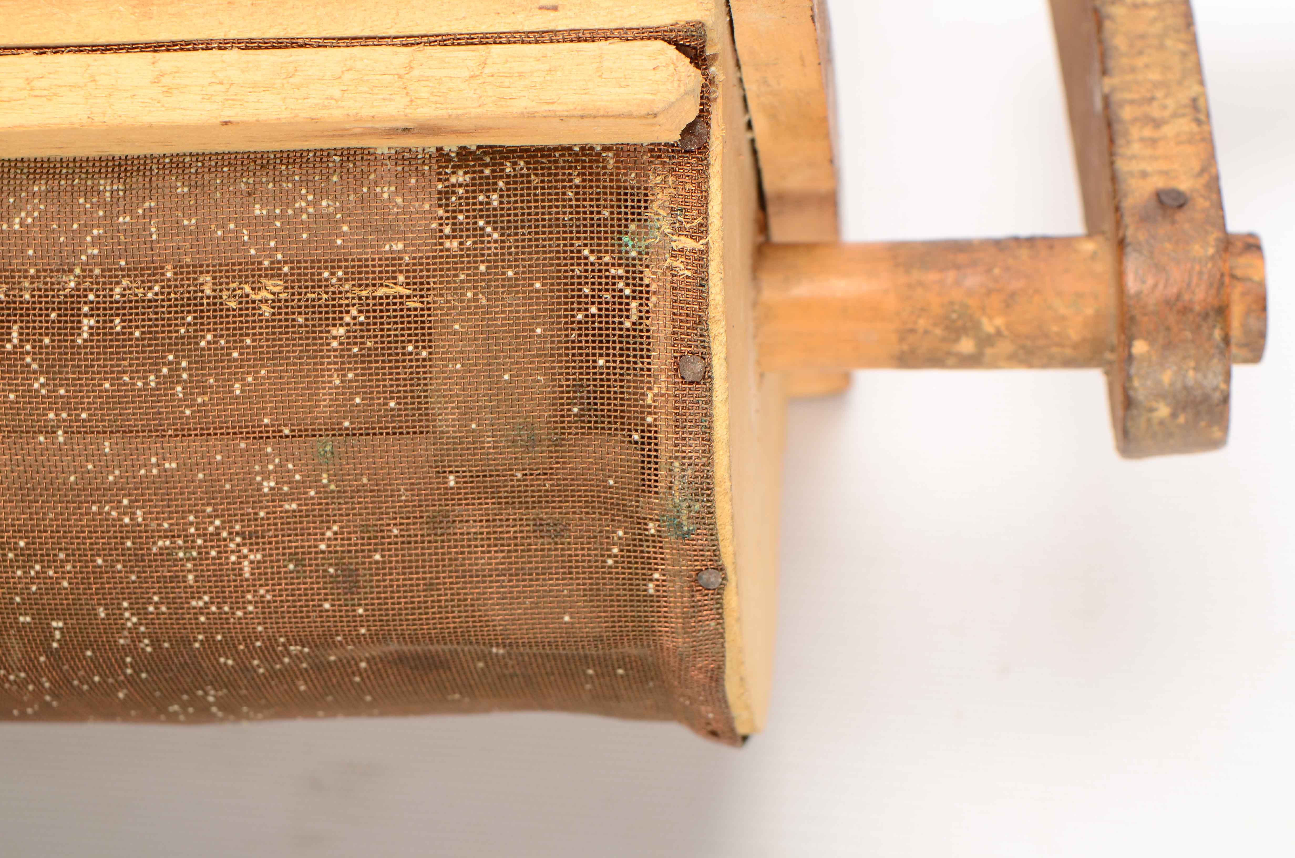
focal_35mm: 82
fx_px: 2962
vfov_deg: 16.5
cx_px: 648
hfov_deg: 24.7
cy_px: 429
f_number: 13
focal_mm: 55
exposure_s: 1/160
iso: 100
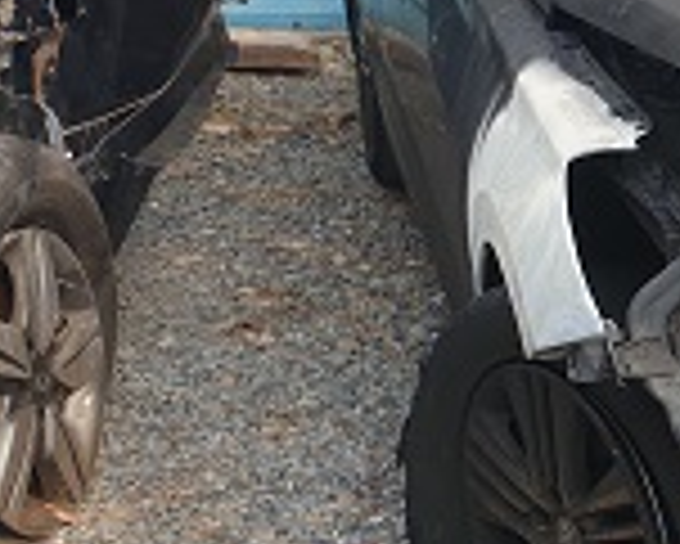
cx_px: 1076
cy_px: 339
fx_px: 1692
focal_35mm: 84
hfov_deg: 19.3
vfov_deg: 18.3
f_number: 2.4
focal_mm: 4.3
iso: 50
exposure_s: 1/458
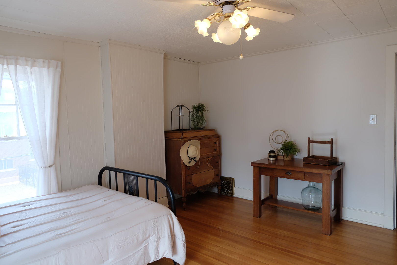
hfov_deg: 73.7
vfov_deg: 53.1
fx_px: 265
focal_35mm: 24
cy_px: 132
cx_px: 198
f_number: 3.5
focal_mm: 16
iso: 400
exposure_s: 1/58
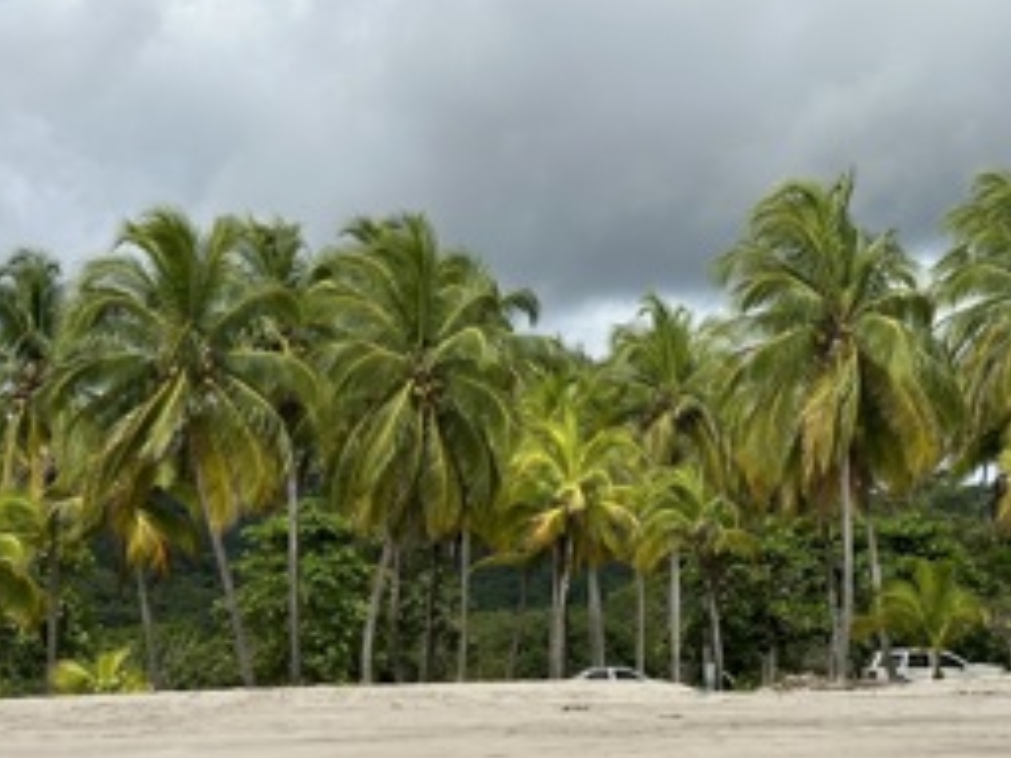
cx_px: 604
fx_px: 2190
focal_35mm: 75
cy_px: 415
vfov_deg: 19.6
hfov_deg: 25.9
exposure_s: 1/4785
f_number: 1.78
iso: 64
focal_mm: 6.86
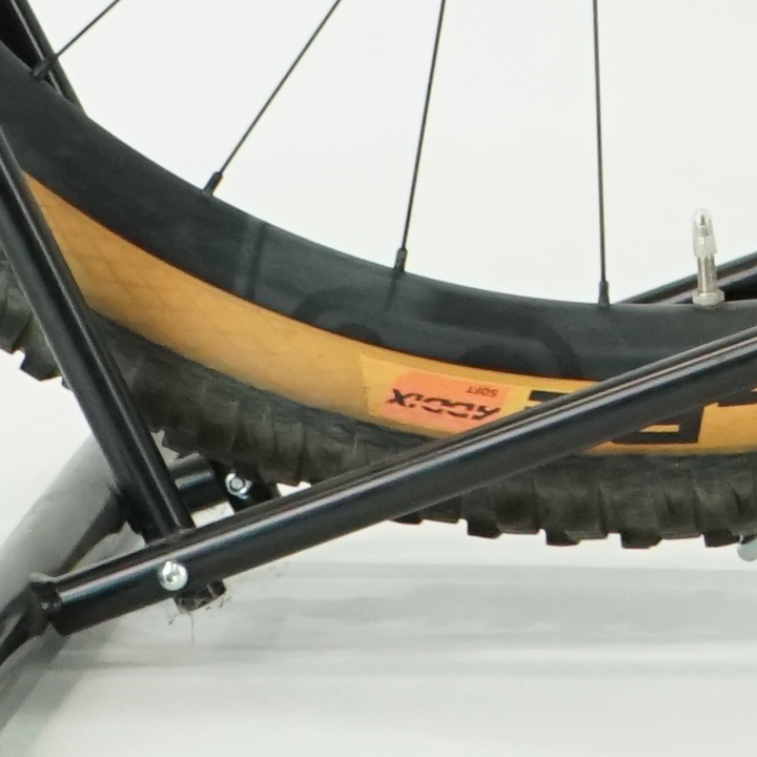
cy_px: -1327
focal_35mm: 425
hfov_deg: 4.0
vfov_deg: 4.0
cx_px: 2559
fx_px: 10515
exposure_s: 1/200
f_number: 5.6
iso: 1600
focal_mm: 60
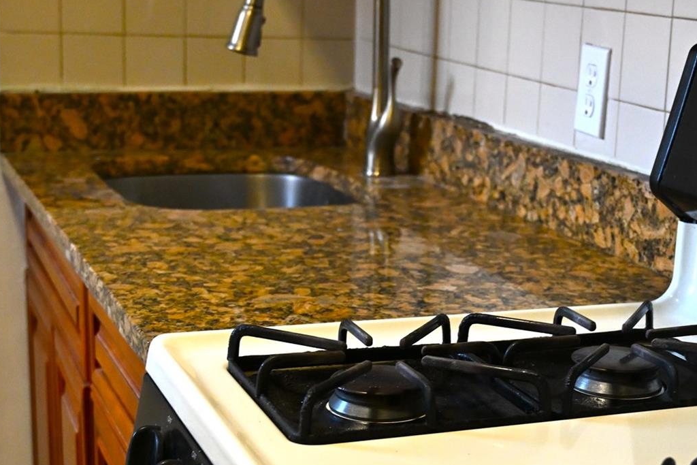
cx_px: 427
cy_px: 330
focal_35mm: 70
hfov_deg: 28.8
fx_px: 1355
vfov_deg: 19.4
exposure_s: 1/250
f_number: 4
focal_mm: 35
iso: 3200
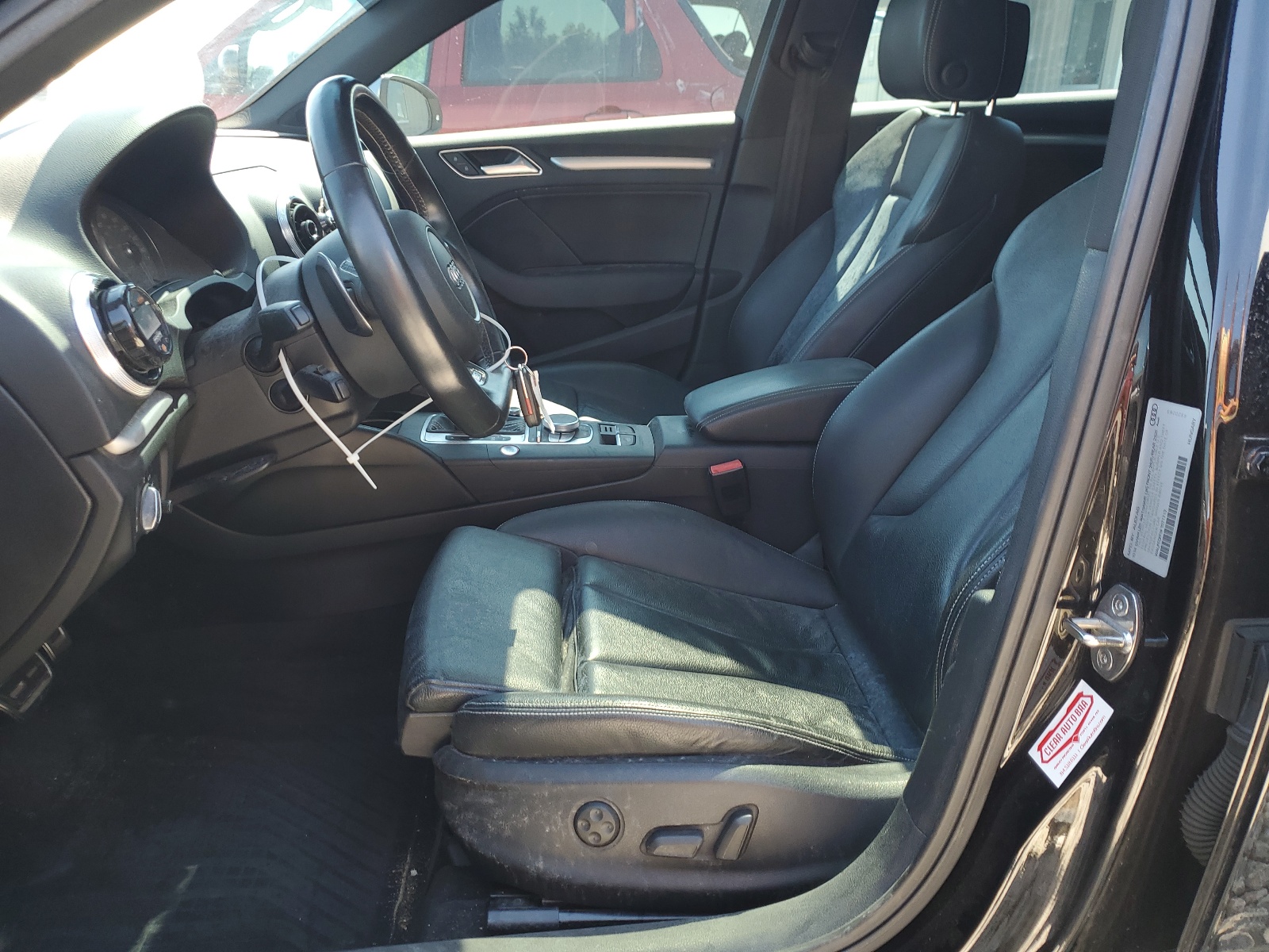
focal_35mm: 26
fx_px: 953
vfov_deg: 53.1
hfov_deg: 67.3
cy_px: 476
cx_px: 634
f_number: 1.5
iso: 50
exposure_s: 1/139
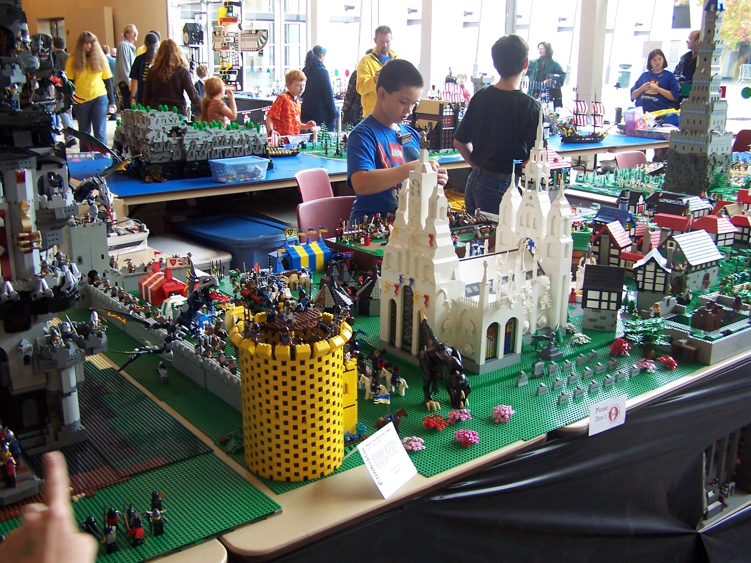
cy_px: 282
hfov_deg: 49.0
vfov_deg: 37.7
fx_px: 824
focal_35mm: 38
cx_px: 376
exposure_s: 1/30
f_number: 2.8
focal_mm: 6.3
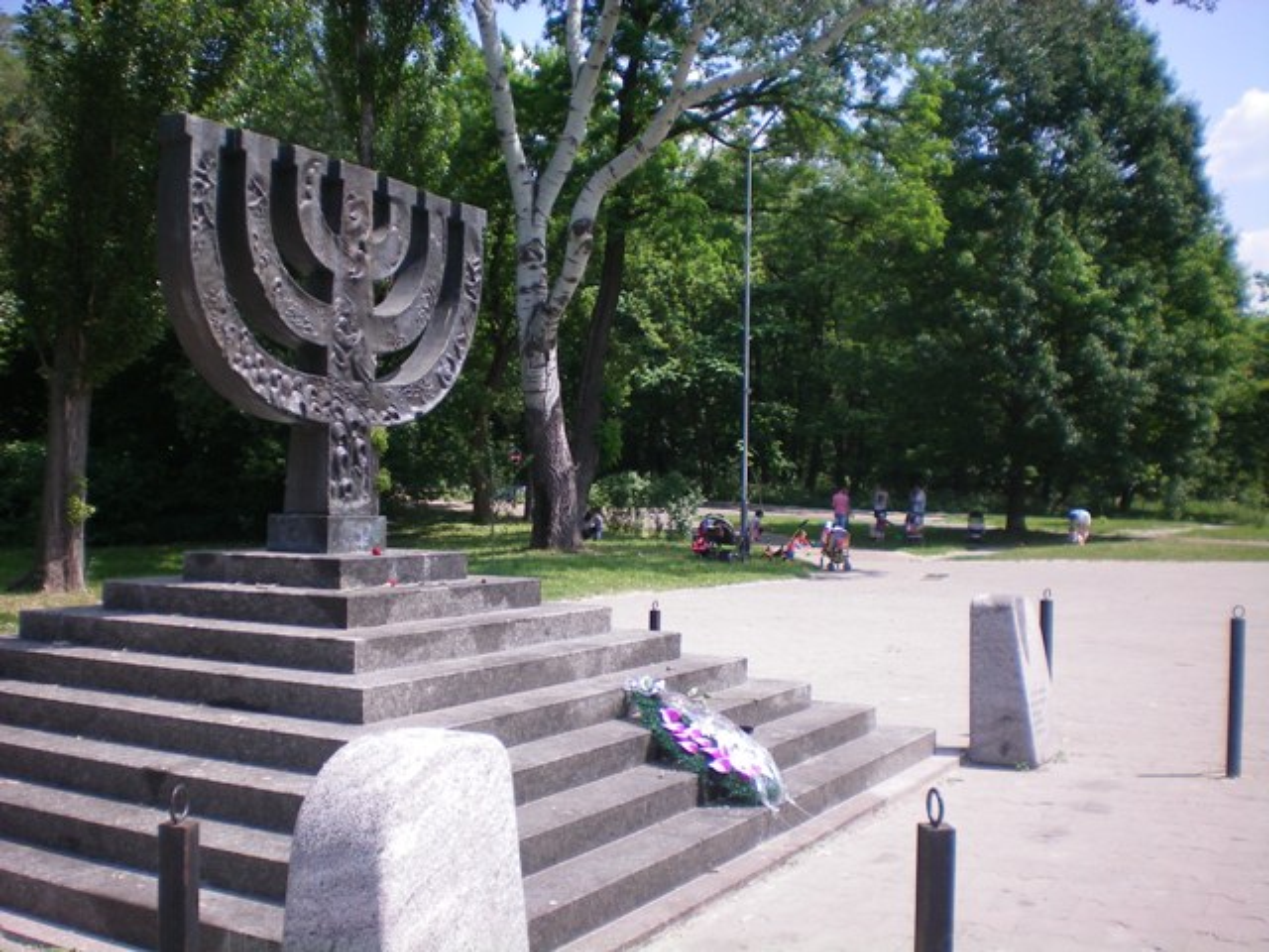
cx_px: 634
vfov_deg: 37.7
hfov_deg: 49.0
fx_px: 1393
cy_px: 476
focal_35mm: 38
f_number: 3.1
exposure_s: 1/500
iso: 64
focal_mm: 6.3
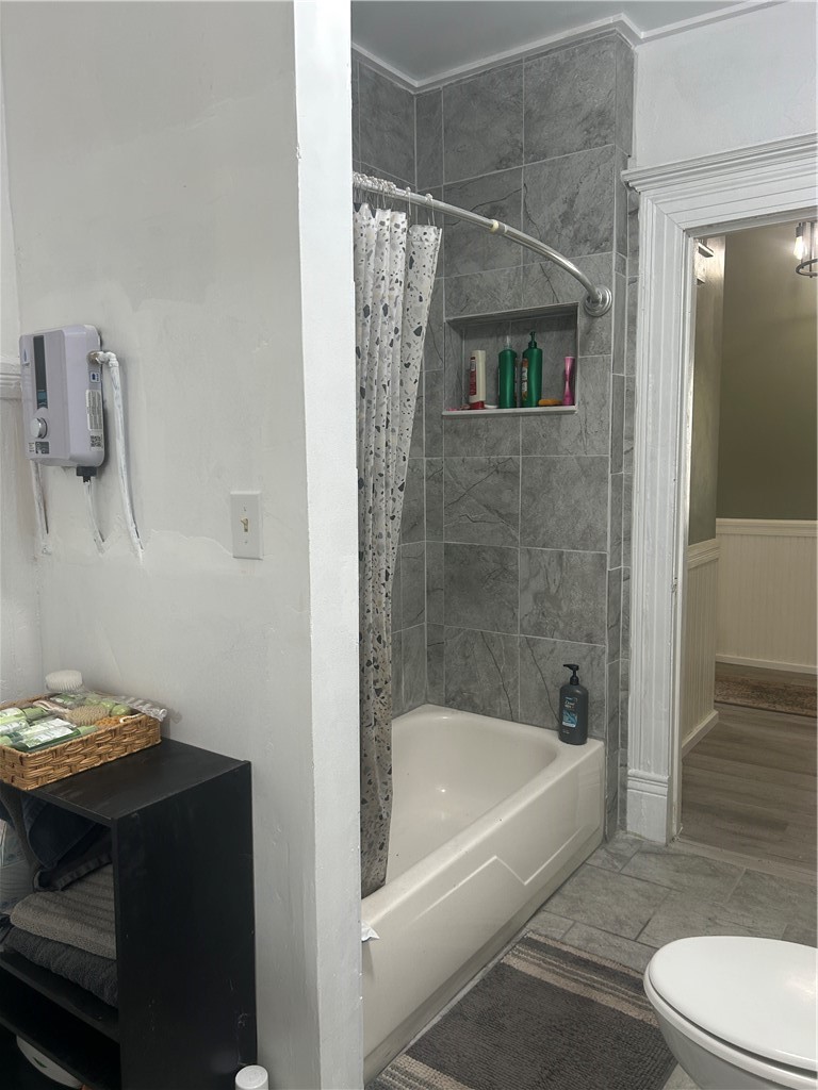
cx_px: 409
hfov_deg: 53.1
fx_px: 819
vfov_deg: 67.3
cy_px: 545
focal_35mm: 26
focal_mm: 5.7
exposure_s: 1/60
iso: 80
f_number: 1.5
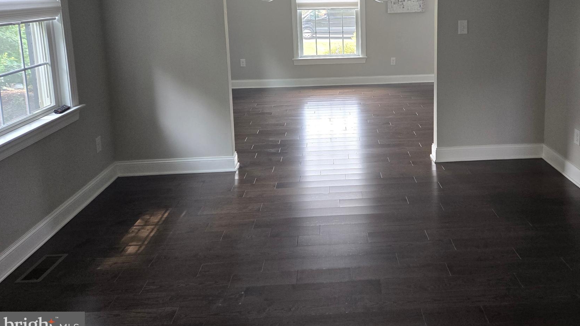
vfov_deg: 36.6
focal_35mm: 31
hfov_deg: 61.9
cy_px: 71
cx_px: 356
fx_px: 477
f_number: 1.8
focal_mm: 5.4
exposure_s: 1/120
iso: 200
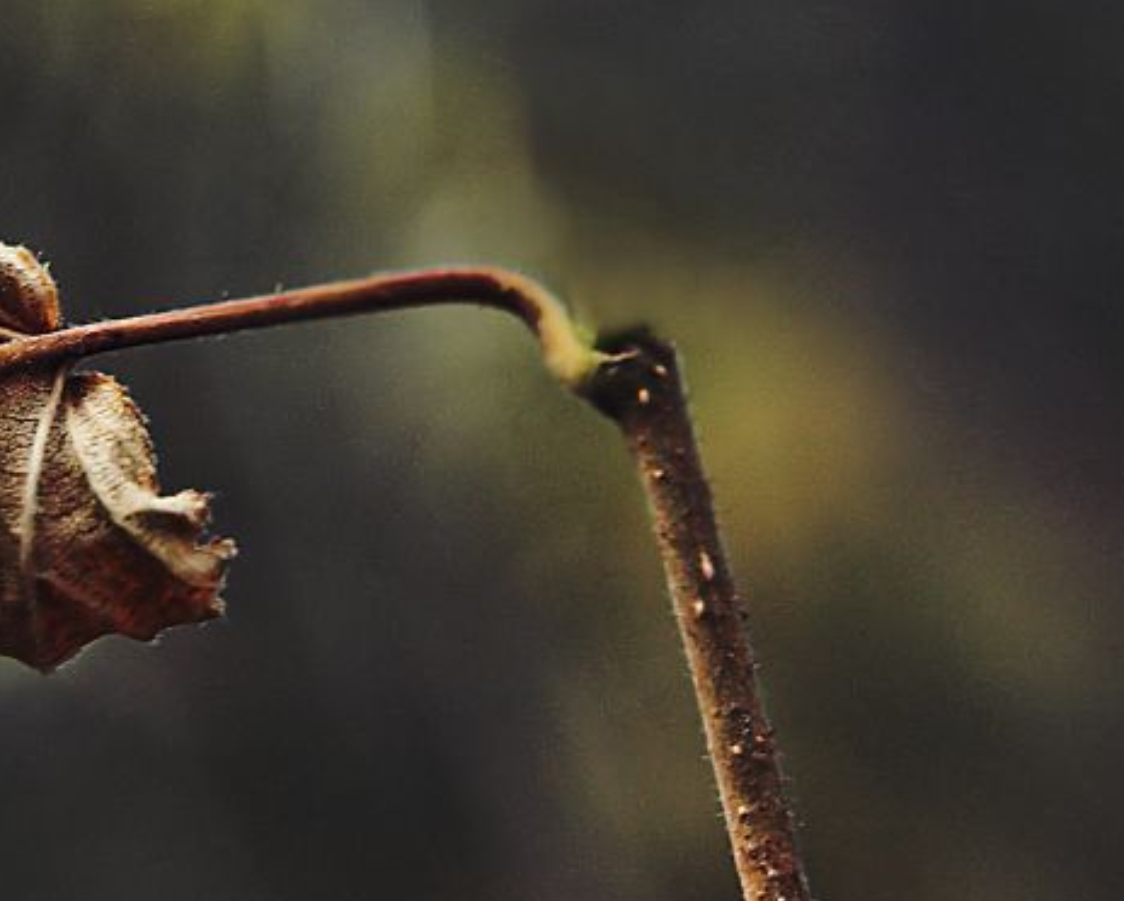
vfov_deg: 18.1
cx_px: 211
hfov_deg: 22.2
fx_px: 2824
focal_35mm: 85
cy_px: 276
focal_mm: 35
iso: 1600
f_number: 5.6
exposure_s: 1/320
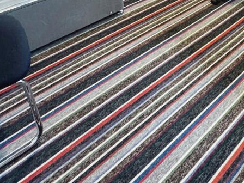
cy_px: -26
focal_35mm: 32
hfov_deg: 56.4
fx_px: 226
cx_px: 146
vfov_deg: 36.3
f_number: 2.2
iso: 320
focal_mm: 2.22
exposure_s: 1/50
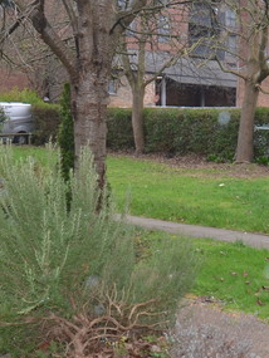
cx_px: 181
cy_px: 269
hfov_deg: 23.6
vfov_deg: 30.7
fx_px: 642
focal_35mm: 62
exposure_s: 1/200
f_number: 3.2
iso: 100
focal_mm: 12
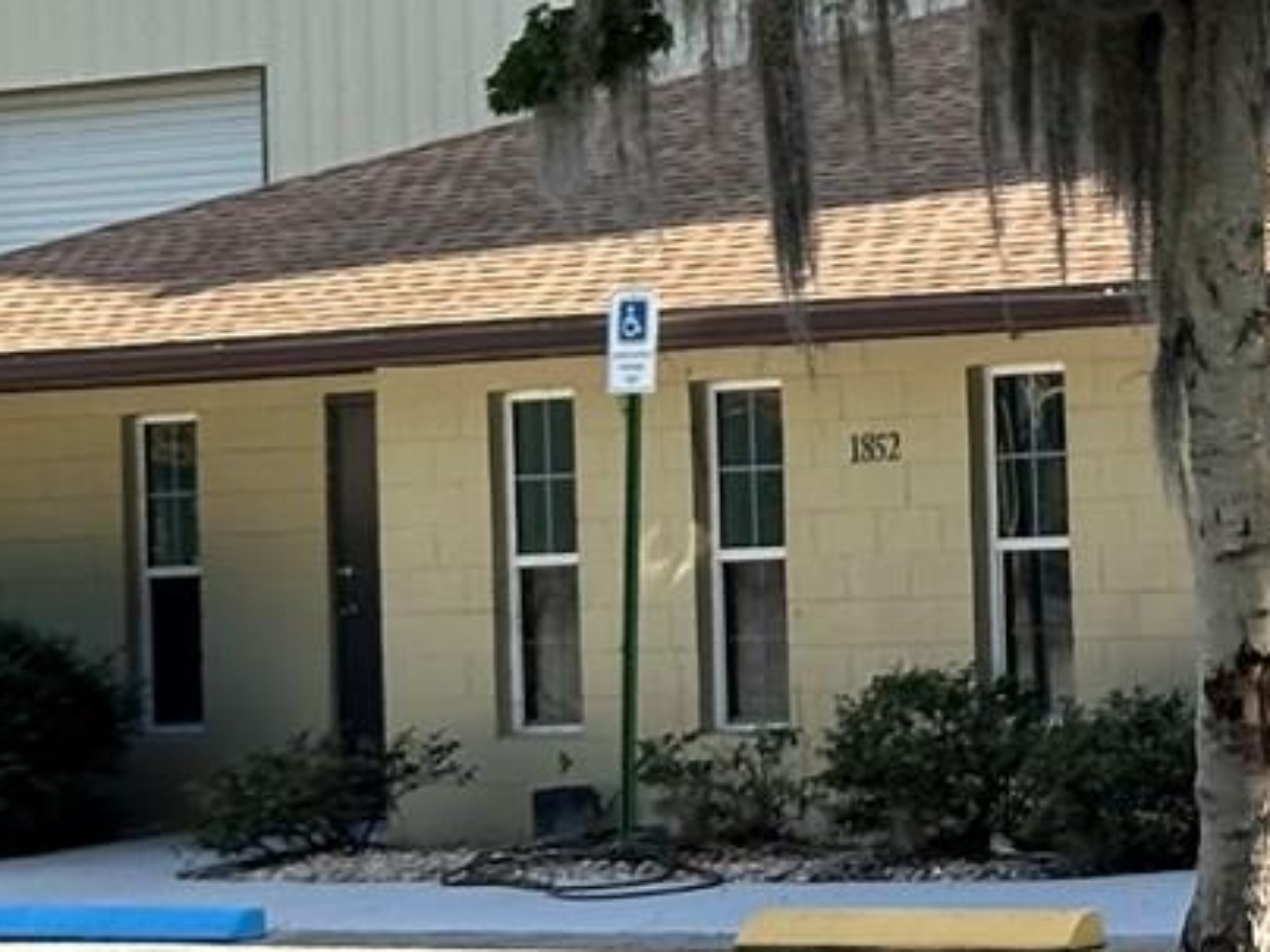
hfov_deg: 9.8
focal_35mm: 190
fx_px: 6971
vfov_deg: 7.8
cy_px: 91
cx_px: 2449
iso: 64
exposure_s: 1/1131
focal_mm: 6.86
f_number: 1.78
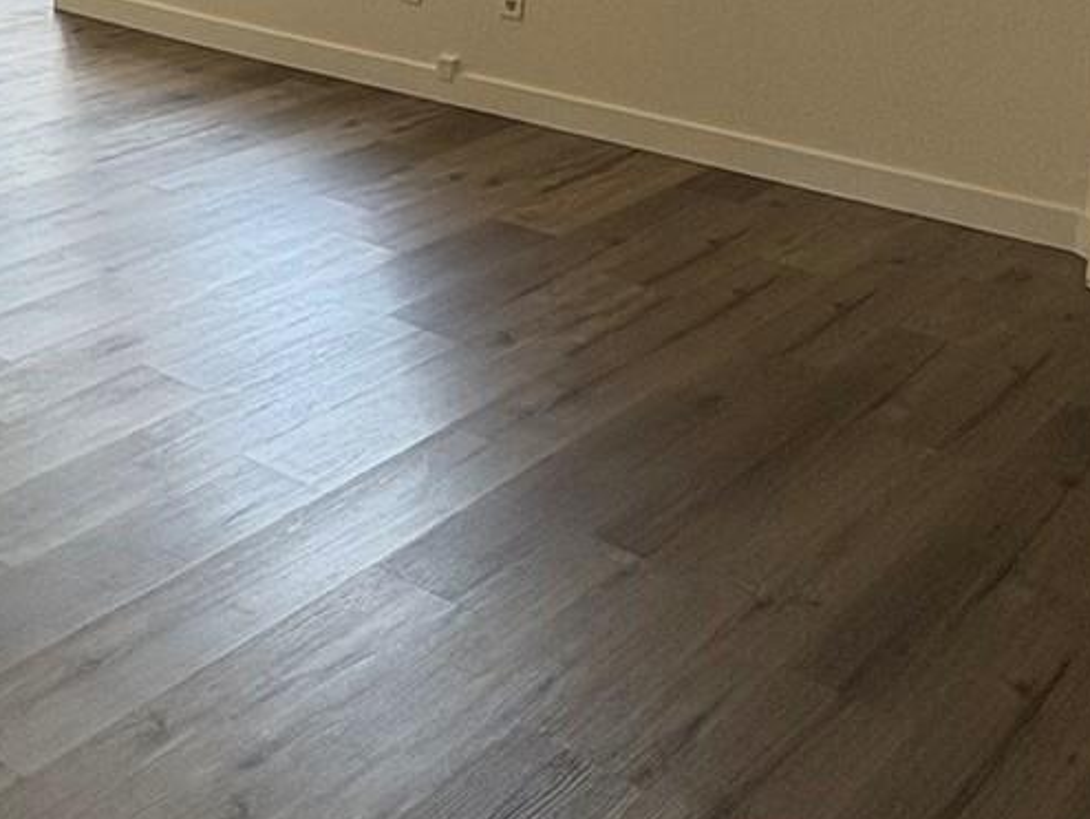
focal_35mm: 58
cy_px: -40
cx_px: 26
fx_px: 1827
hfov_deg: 31.0
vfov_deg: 23.9
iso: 80
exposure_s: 1/129
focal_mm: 2.22
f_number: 2.2
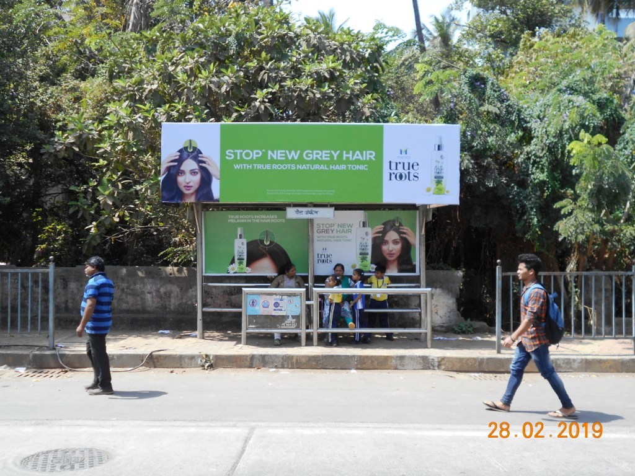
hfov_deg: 47.9
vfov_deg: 36.8
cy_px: 238
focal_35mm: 39
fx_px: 715
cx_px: 318
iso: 80
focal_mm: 6.7
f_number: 3.9
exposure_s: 1/250
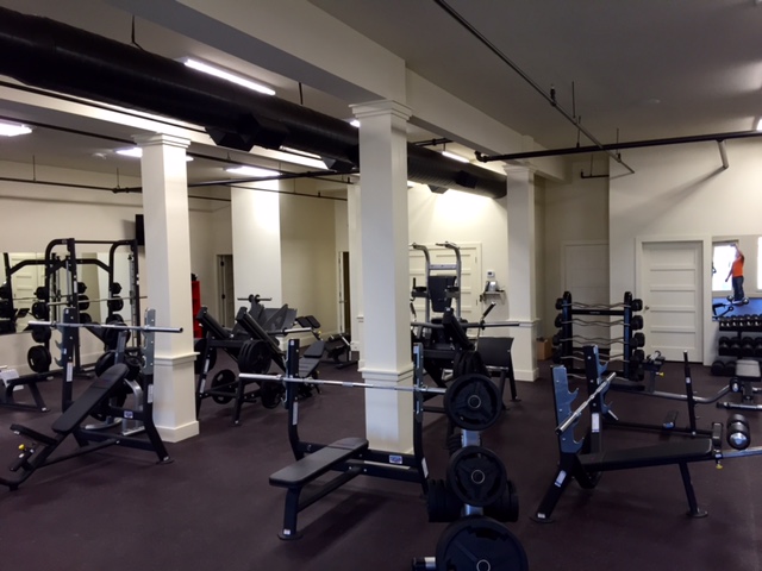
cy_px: 286
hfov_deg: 61.7
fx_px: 638
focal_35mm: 29
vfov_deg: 48.2
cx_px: 381
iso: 32
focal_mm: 4.15
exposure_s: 1/30
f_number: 2.2
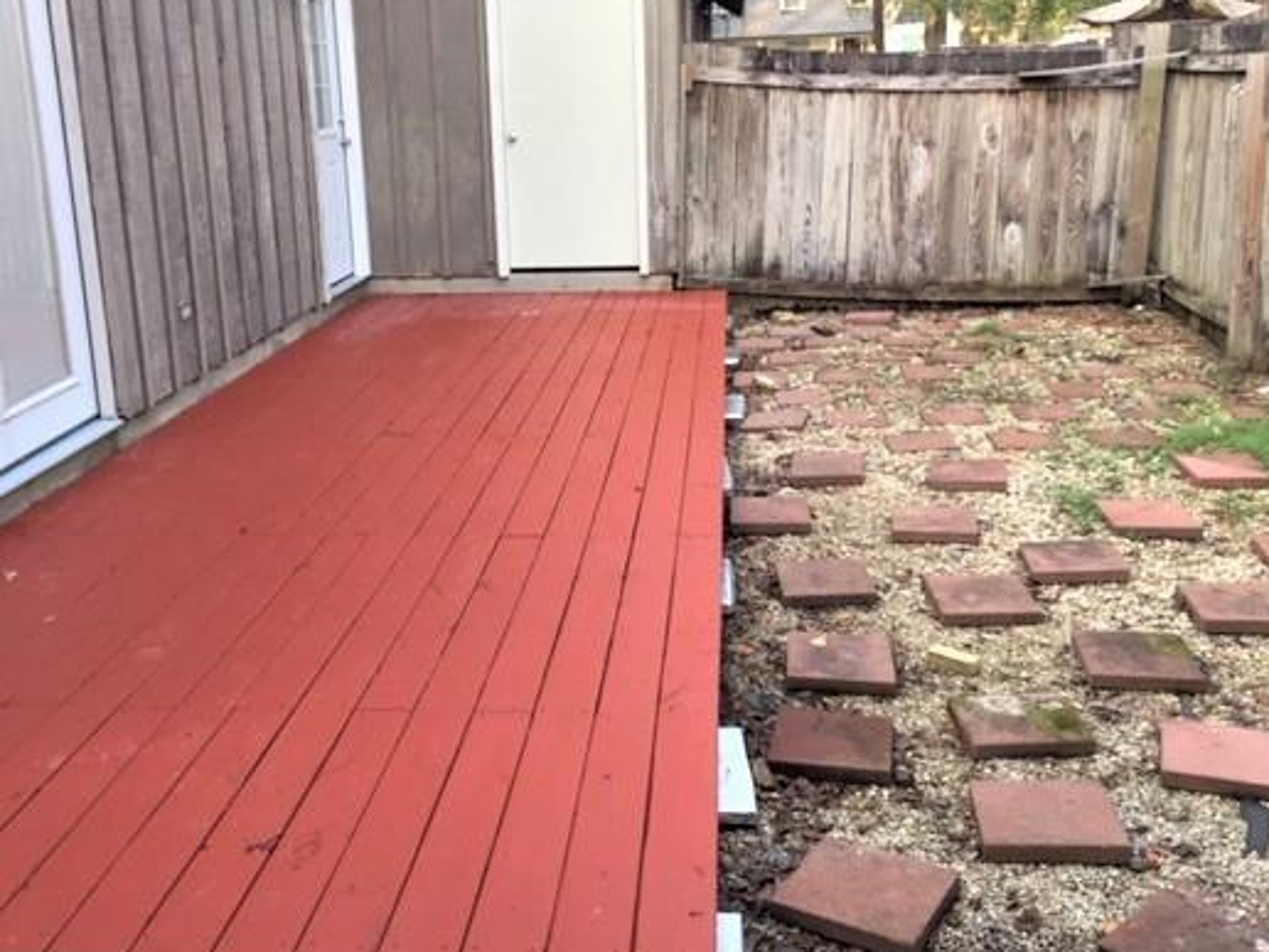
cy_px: 379
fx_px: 1320
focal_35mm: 36
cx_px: 590
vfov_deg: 39.5
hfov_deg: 51.3
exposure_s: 1/120
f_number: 2.2
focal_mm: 4.15
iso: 50
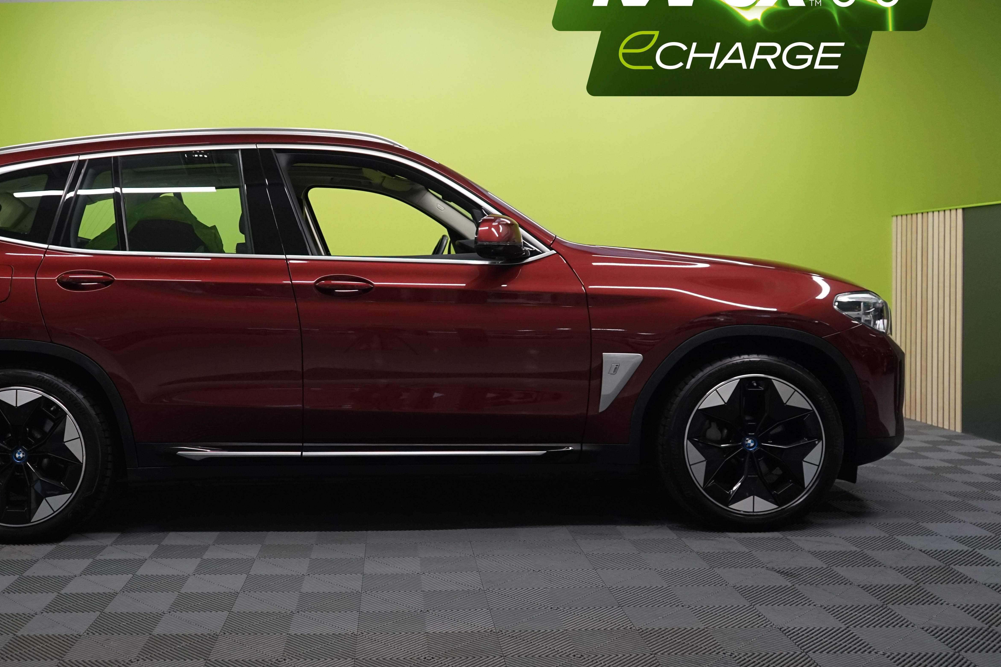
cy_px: 313
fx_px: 1029
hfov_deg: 51.3
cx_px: 367
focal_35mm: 37
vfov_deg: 35.9
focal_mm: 29
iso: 1250
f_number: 4
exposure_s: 1/50
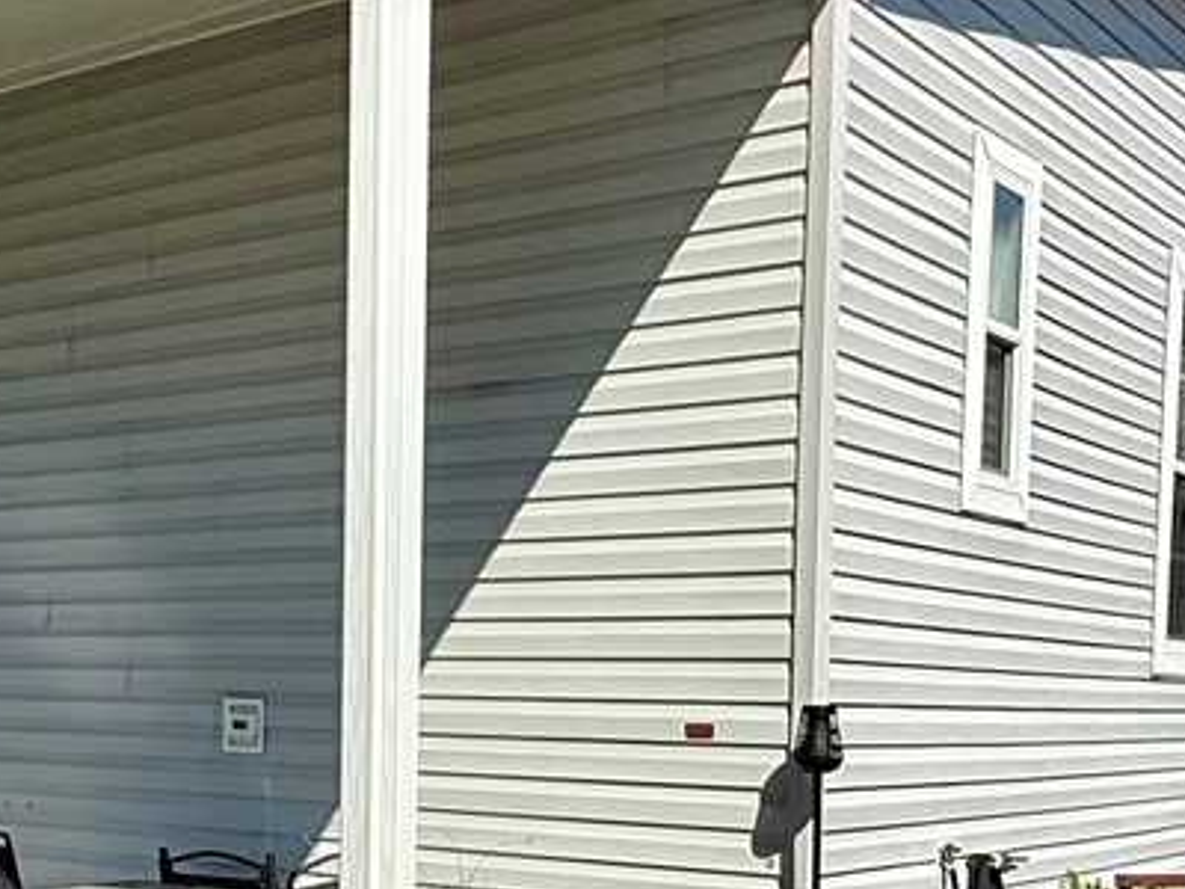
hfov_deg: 34.2
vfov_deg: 25.2
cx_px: 474
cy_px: 824
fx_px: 1917
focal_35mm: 56
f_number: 2.2
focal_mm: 2.22
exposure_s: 1/4762
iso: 50
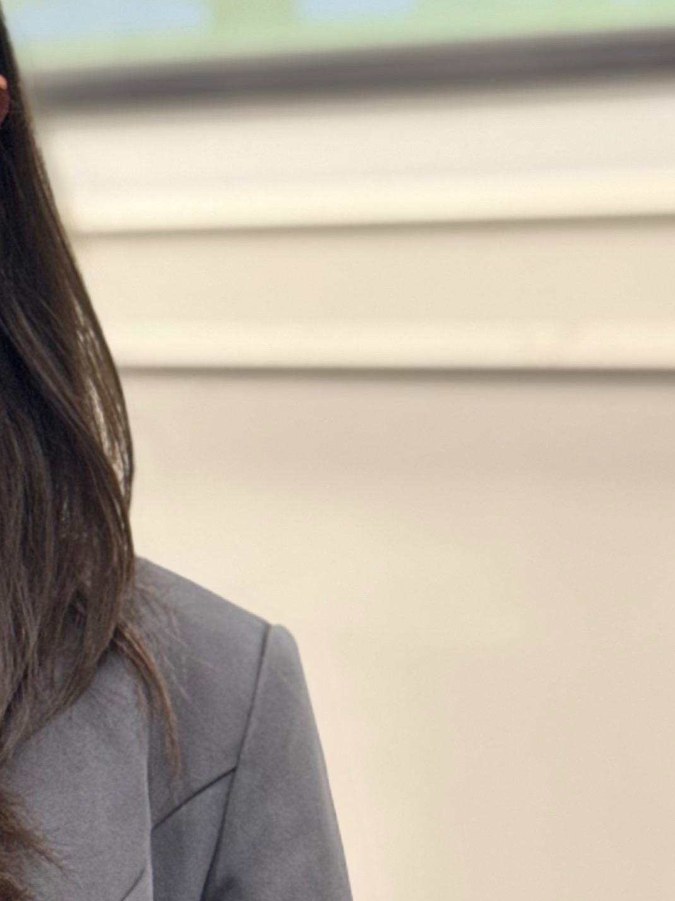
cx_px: -228
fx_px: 3536
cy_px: 544
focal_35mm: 136
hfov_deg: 10.6
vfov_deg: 14.5
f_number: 1.78
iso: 80
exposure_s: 1/60
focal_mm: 6.76
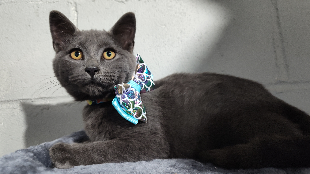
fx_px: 214
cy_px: 82
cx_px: 153
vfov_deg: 44.4
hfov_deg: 71.9
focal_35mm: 26
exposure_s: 1/30
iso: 1756
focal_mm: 5.56
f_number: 1.8
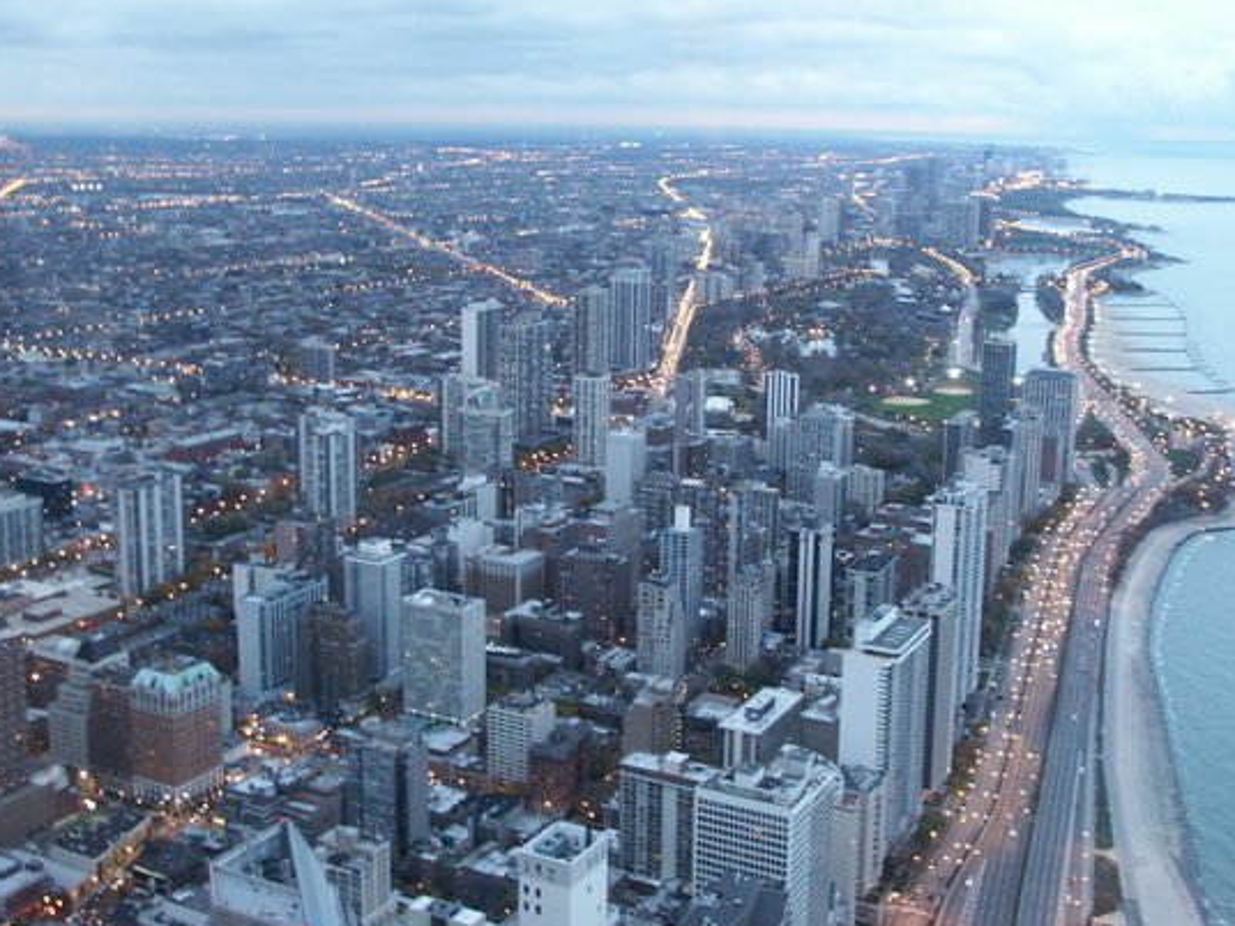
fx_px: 1534
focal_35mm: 43
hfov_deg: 43.8
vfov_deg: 33.5
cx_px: 652
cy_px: 380
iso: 200
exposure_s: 1/6
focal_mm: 9.35
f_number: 2.8
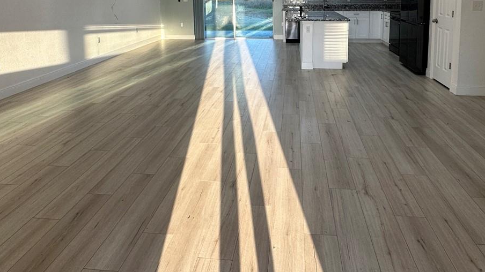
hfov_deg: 69.8
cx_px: 255
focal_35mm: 27
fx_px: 347
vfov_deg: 39.8
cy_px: 29
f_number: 2.2
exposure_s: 1/120
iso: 64
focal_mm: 2.22
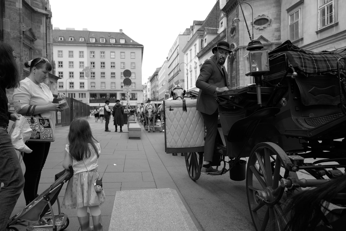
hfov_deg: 65.5
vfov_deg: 46.4
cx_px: 173
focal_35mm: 28
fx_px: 269
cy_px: 116
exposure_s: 1/500
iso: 100
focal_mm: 28
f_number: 3.2
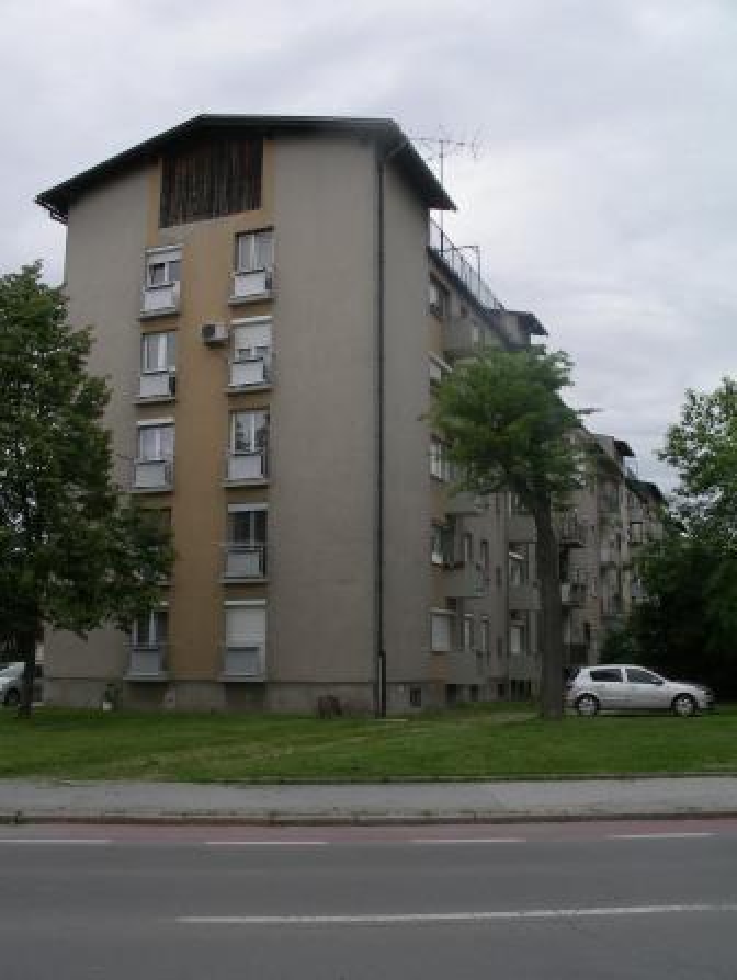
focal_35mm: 37
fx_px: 1049
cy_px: 490
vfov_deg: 50.1
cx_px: 368
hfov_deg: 38.7
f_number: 7.8
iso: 80
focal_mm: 7.8
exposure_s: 1/125
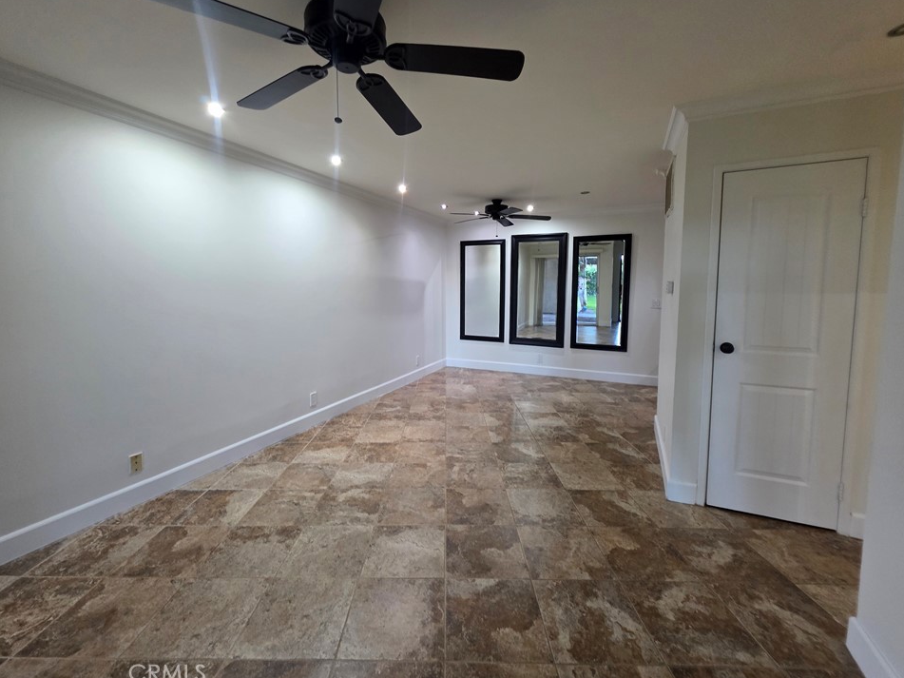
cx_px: 439
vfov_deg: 85.6
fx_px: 366
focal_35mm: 14
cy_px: 321
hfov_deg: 102.0
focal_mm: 2.2
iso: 250
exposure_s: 1/60
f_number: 1.9
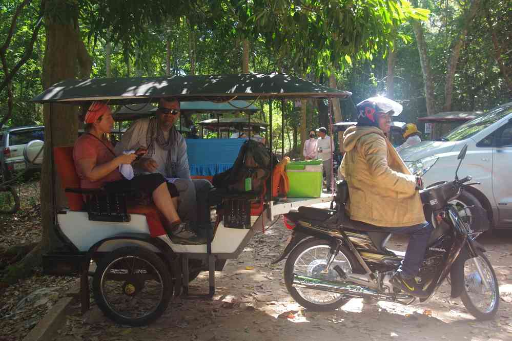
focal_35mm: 39
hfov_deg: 49.6
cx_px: 256
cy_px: 170
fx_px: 555
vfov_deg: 34.2
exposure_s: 1/50
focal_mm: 26
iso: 800
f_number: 5.6
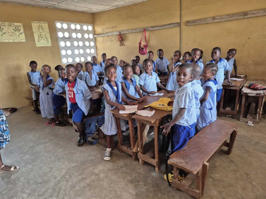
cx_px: 133
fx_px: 177
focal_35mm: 23
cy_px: 100
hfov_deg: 73.9
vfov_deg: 58.9
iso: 400
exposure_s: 1/100
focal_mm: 5.4
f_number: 1.8
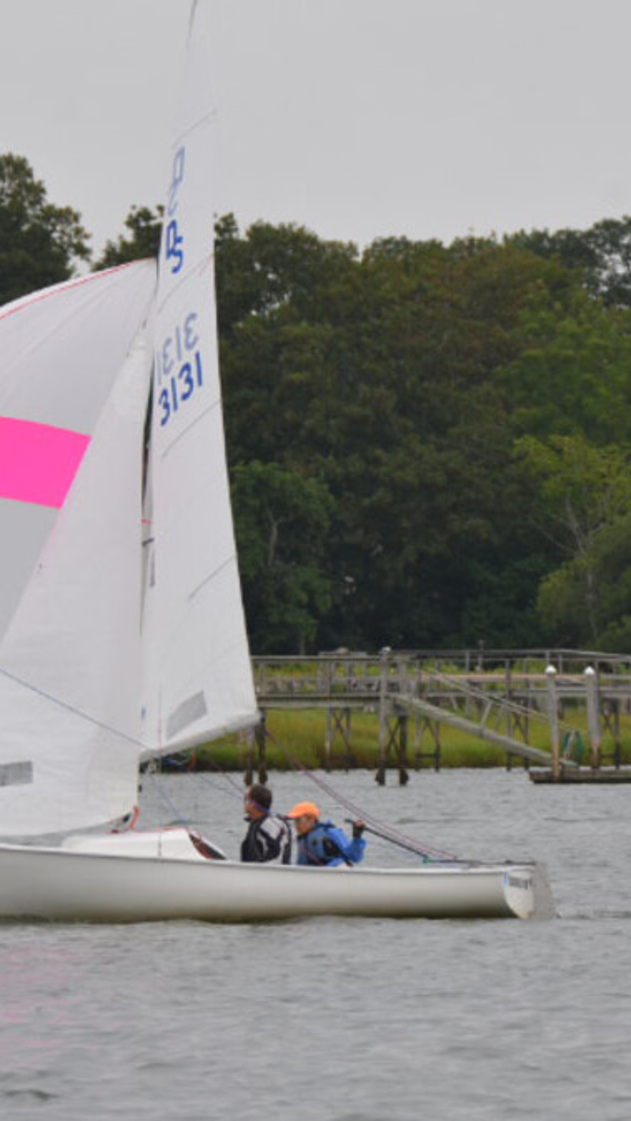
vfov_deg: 5.3
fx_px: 12050
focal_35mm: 405
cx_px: 255
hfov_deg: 3.0
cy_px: 561
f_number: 8
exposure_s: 1/250
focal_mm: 170
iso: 100
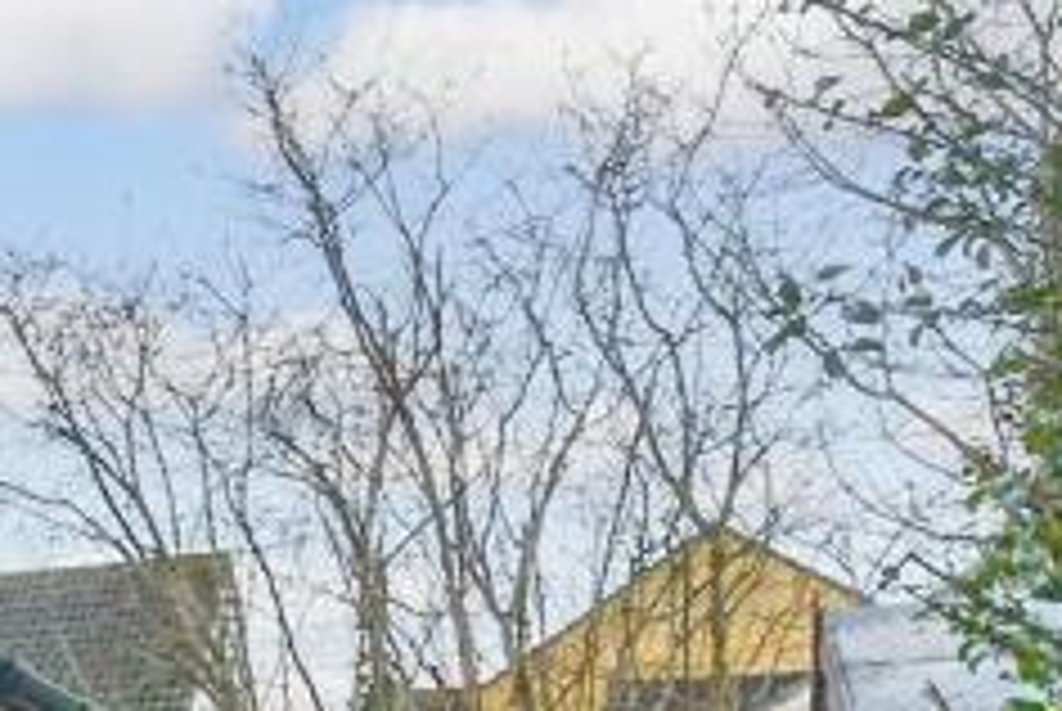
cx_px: -508
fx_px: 1920
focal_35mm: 65
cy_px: 961
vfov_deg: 19.2
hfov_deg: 24.4
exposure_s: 1/125
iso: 160
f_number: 8
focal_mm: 10
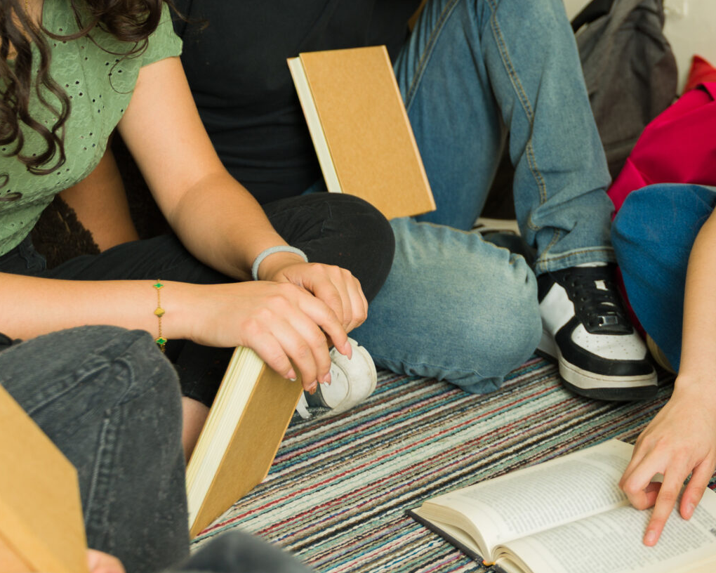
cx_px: 805
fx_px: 1547
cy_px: 109
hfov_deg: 24.2
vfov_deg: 20.7
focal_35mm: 73
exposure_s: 1/160
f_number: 2.8
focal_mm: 31
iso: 100
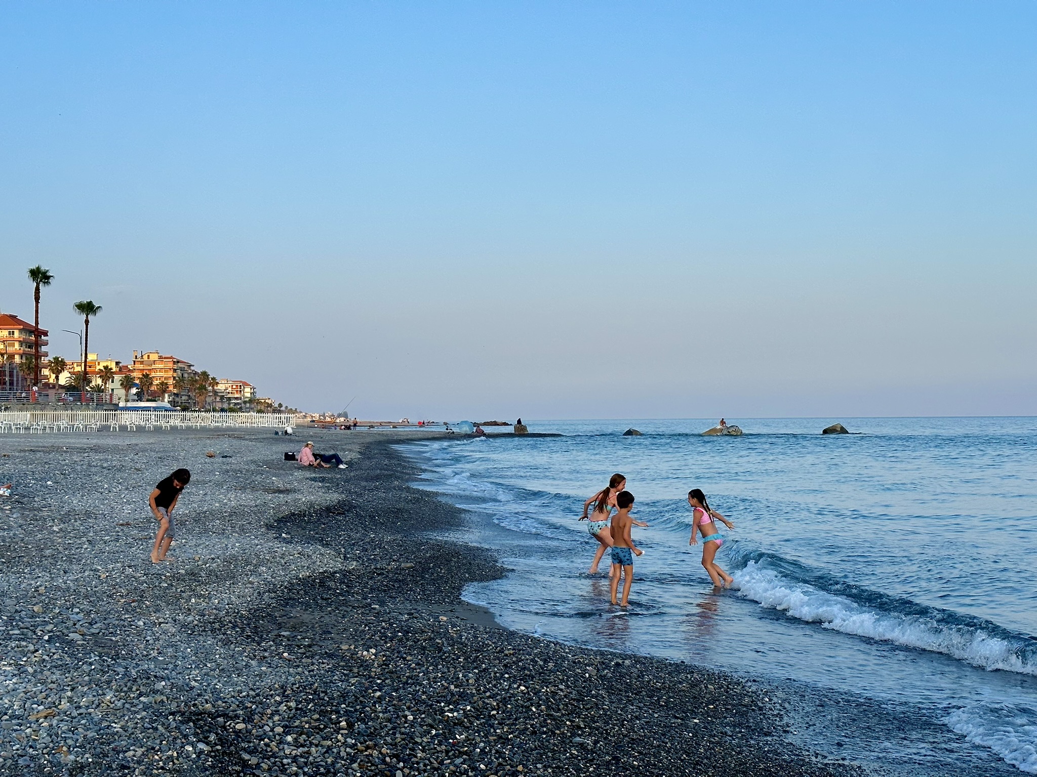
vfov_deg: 30.3
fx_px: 1438
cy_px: 388
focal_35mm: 48
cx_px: 518
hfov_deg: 39.7
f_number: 1.78
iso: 64
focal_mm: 6.86
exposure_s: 1/1815
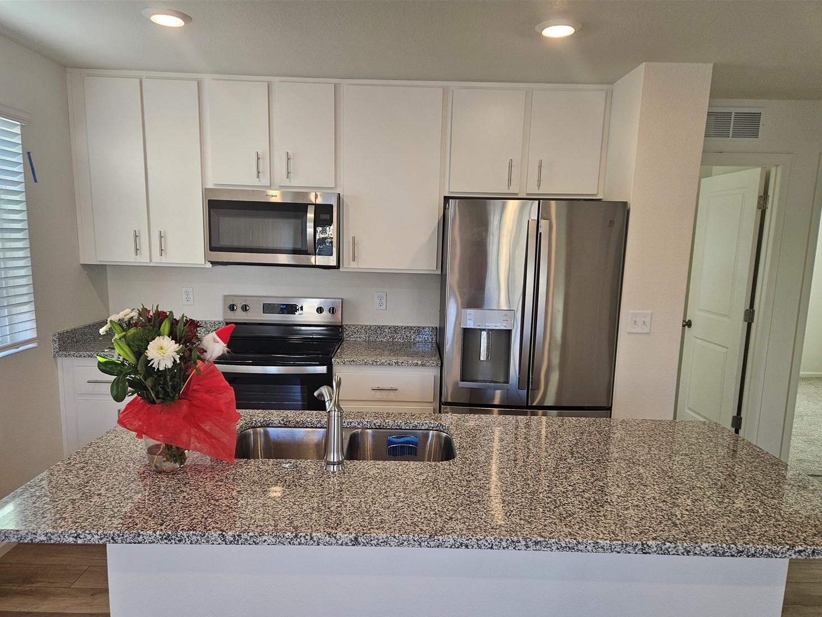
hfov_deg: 69.4
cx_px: 412
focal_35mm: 25
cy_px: 335
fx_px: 594
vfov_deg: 54.8
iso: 80
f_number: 1.8
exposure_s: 1/120
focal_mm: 5.4
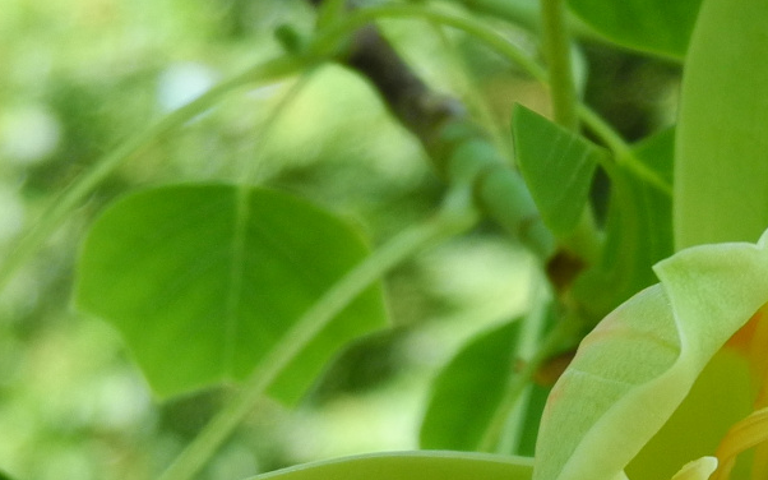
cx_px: 1004
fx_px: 3683
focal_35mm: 176
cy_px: 735
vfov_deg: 7.3
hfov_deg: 11.6
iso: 100
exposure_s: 1/164
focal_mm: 10.7
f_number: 3.5
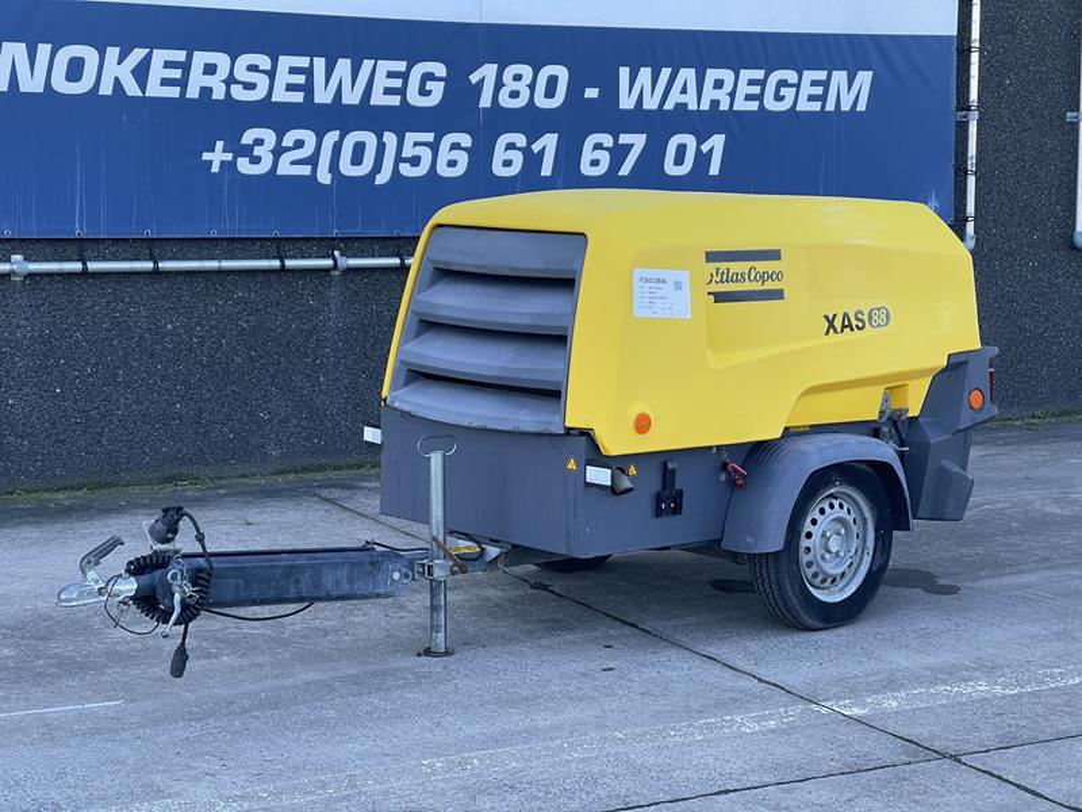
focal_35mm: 64
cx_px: 541
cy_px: 406
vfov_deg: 22.9
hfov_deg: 30.3
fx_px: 2000
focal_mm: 7.5
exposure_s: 1/116
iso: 20
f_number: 2.2
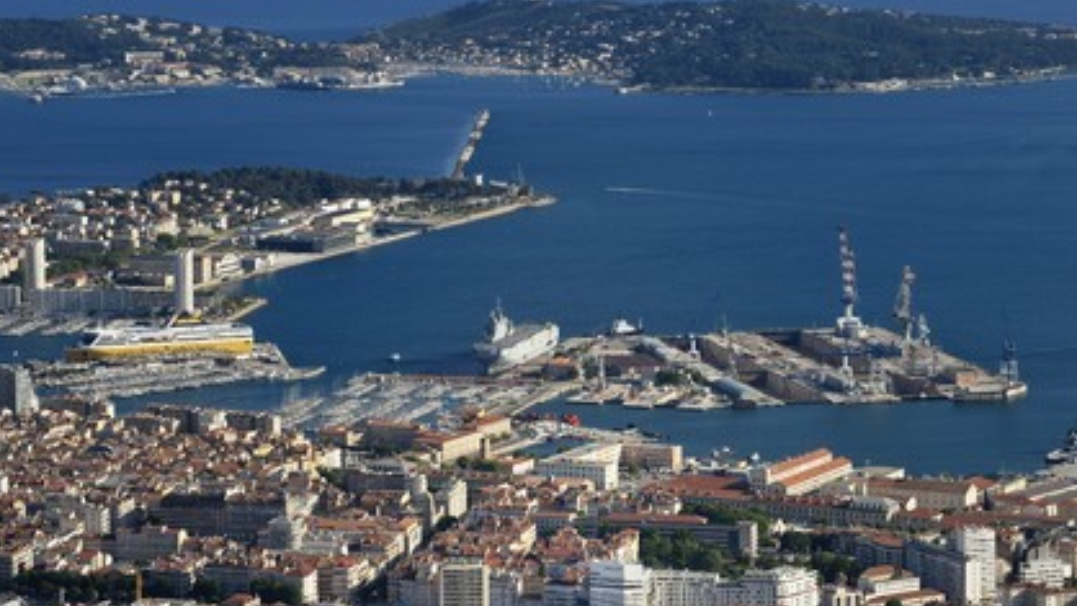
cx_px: 537
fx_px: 3912
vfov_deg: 8.9
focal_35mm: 137
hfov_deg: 15.7
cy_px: 317
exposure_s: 1/250
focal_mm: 130
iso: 200
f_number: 14
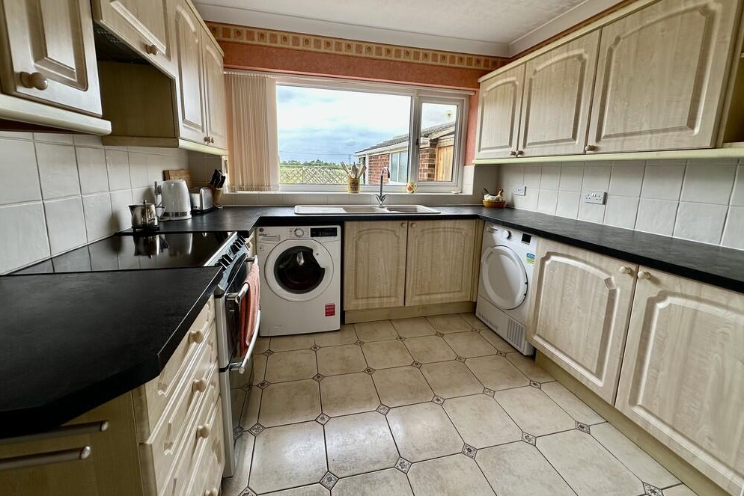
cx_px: 370
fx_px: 310
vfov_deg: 77.1
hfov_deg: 100.4
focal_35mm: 15
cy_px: 223
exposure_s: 1/141
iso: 40
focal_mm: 2.22
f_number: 2.2
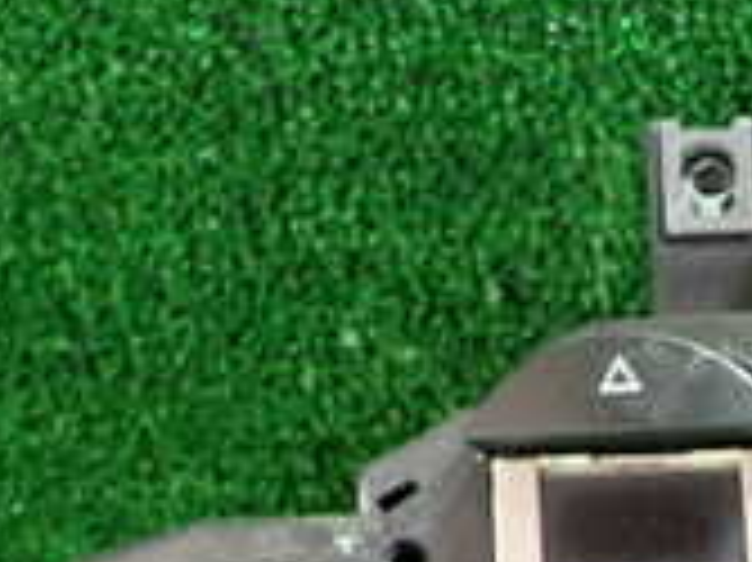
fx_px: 1954
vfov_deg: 15.6
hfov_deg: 19.7
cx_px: 1036
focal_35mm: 90
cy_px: 737
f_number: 2
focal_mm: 4.5
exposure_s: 1/30
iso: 800
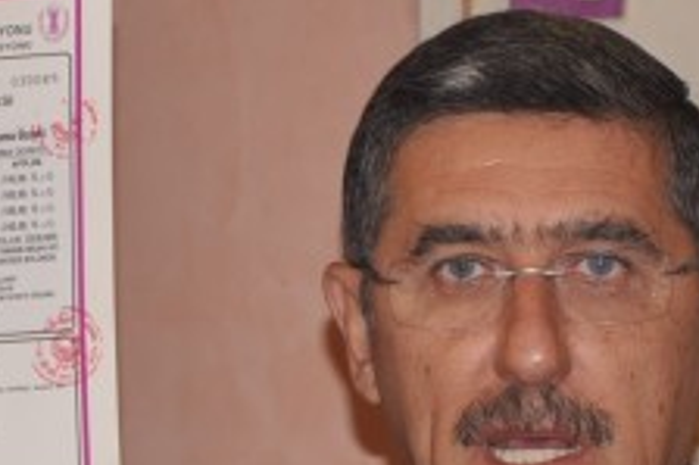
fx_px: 7373
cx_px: 496
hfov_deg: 5.4
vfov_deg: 3.6
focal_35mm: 380
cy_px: 487
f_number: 5.3
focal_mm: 70
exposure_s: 1/60
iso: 400
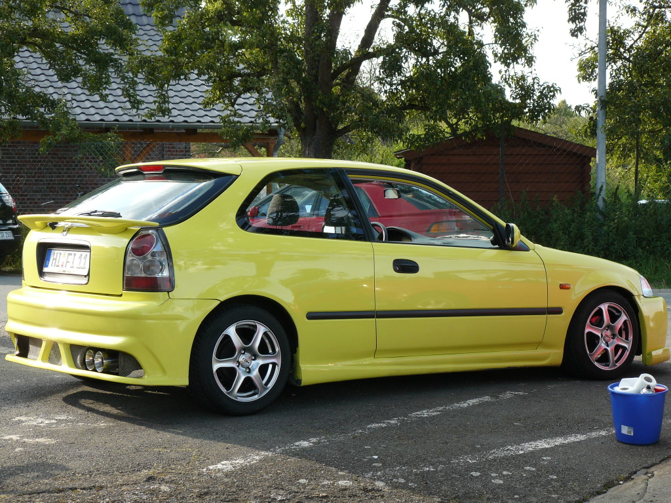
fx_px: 1531
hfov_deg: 24.7
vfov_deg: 18.7
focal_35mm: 79
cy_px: 252
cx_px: 336
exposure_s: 1/160
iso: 100
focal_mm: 13.1
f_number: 4
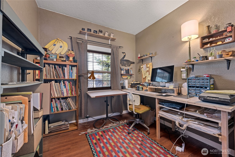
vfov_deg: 81.2
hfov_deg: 104.3
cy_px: 78
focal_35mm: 14
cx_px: 118
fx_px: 91
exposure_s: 1.3
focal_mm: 14
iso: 400
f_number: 9
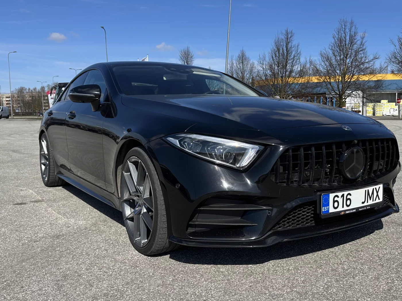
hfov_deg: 55.2
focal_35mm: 33
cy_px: 151
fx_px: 383
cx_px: 225
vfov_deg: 42.9
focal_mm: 6.86
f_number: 1.78
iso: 80
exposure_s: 1/5525
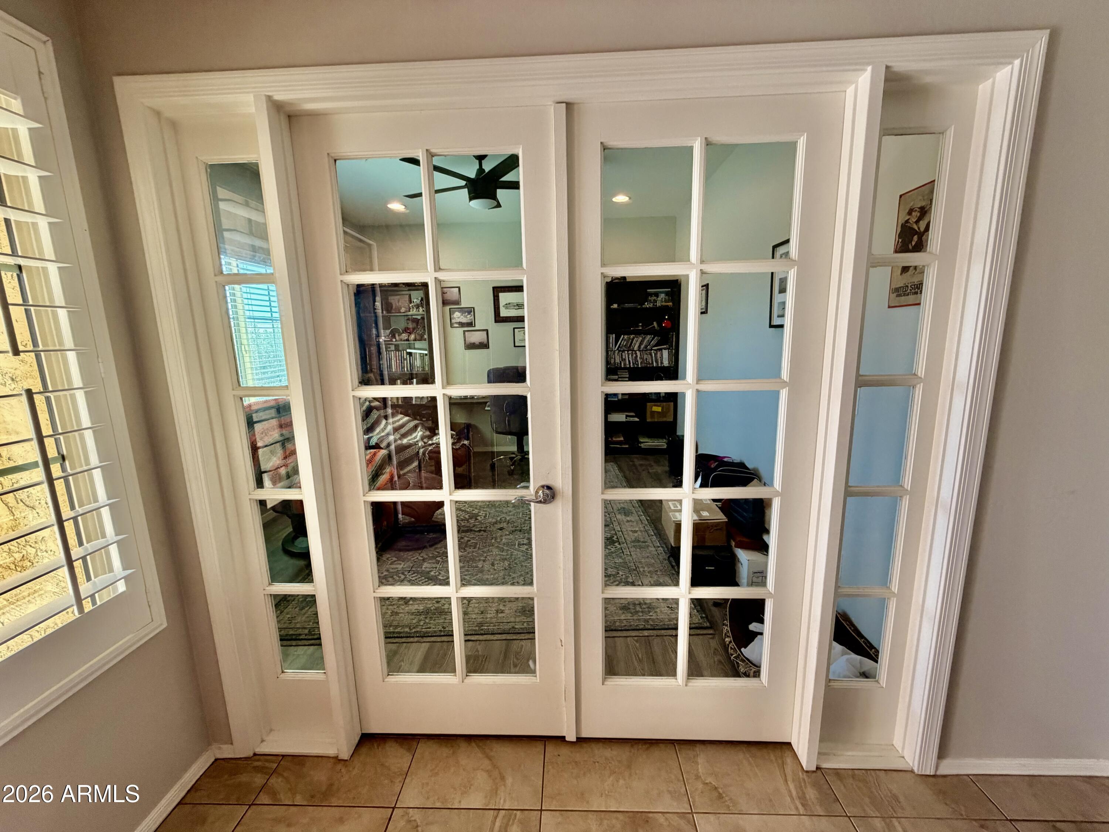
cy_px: 416
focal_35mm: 14
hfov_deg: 102.1
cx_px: 554
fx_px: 449
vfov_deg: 85.7
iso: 250
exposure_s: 1/120
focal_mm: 2.22
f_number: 2.2
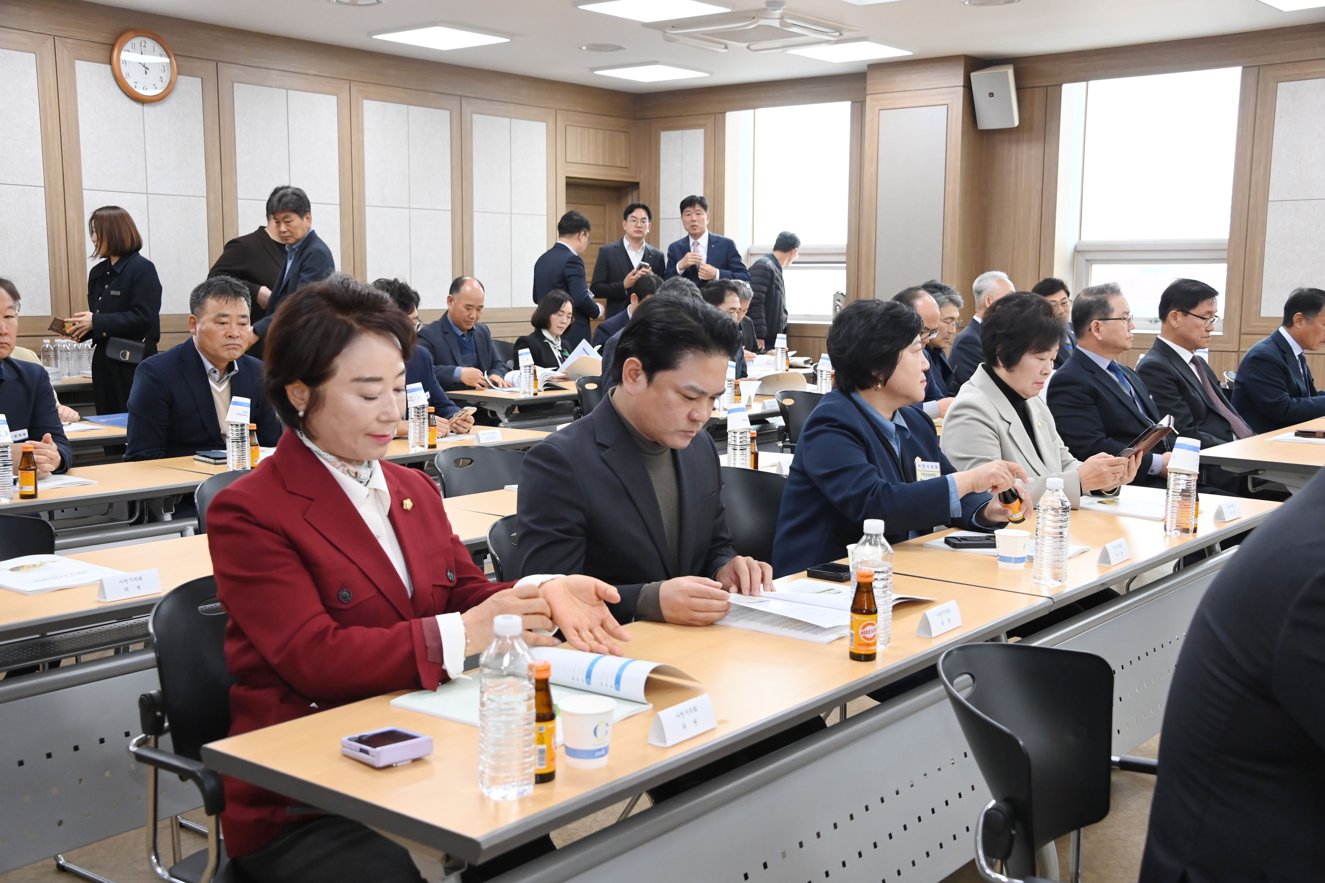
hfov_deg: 48.5
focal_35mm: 40
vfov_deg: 33.4
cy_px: 442
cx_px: 662
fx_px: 1472
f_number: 6.3
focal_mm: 40
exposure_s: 1/250
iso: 3200
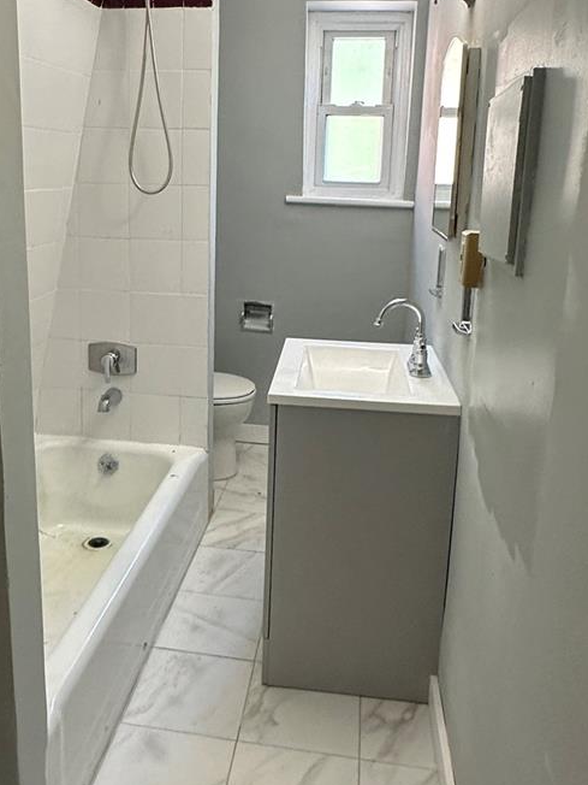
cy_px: 319
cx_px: 245
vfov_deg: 55.0
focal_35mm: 33
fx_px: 747
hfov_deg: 42.8
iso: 160
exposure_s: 1/60
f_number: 2.2
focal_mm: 2.22
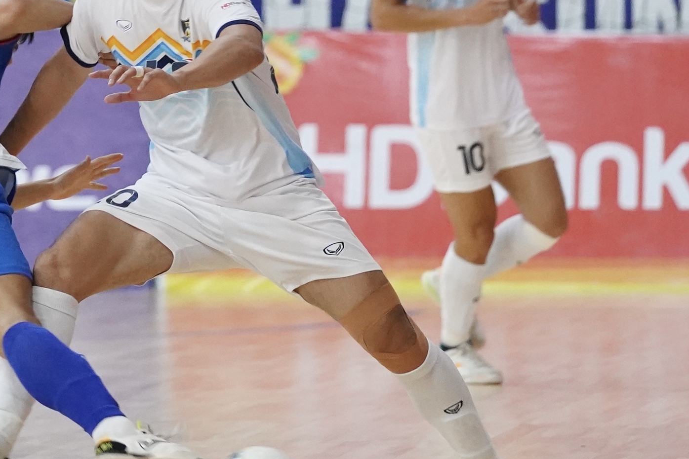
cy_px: 190
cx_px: 146
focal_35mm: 367
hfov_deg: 5.6
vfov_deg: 3.7
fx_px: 7023
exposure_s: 1/400
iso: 8000
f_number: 3.5
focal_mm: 200
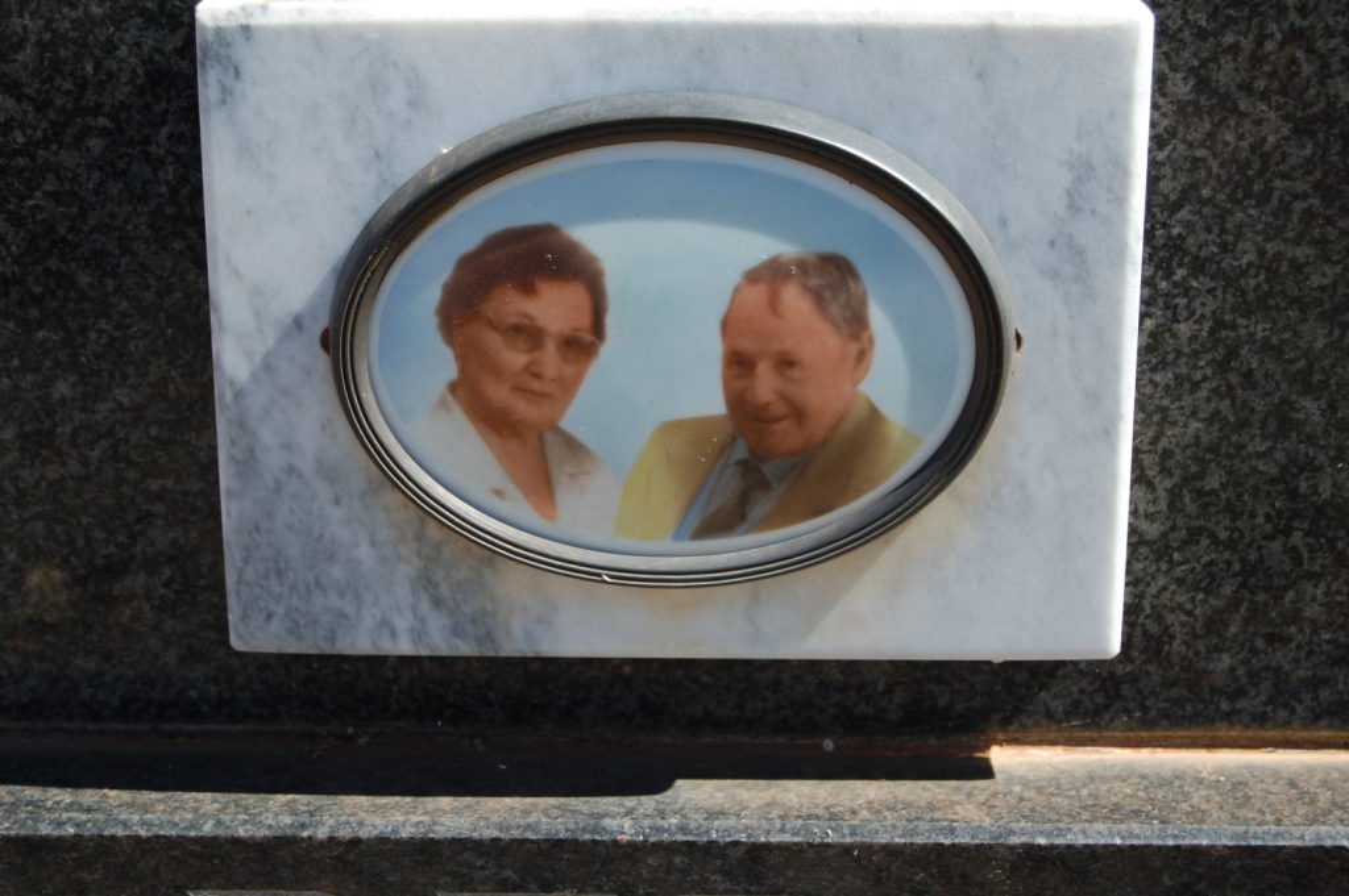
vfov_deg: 16.5
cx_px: 674
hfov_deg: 24.6
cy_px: 448
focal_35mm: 82
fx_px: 3089
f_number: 8
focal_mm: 55
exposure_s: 1/250
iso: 200
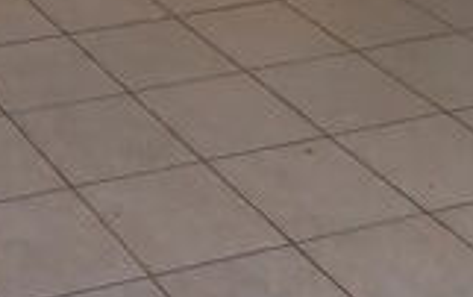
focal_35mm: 116
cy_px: -447
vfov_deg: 9.8
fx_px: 1497
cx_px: -157
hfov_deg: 16.8
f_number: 2
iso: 100
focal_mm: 4.6
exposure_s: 1/60
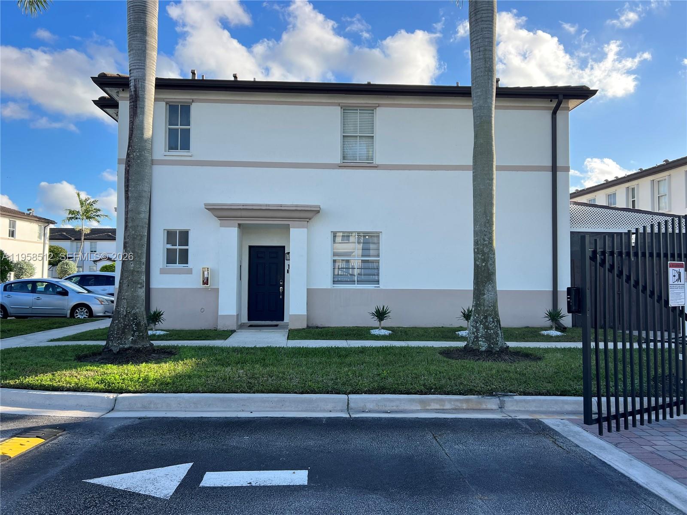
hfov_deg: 67.3
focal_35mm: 26
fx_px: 516
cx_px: 344
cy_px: 258
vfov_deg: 53.1
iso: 50
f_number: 1.5
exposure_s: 1/1468
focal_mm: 5.7
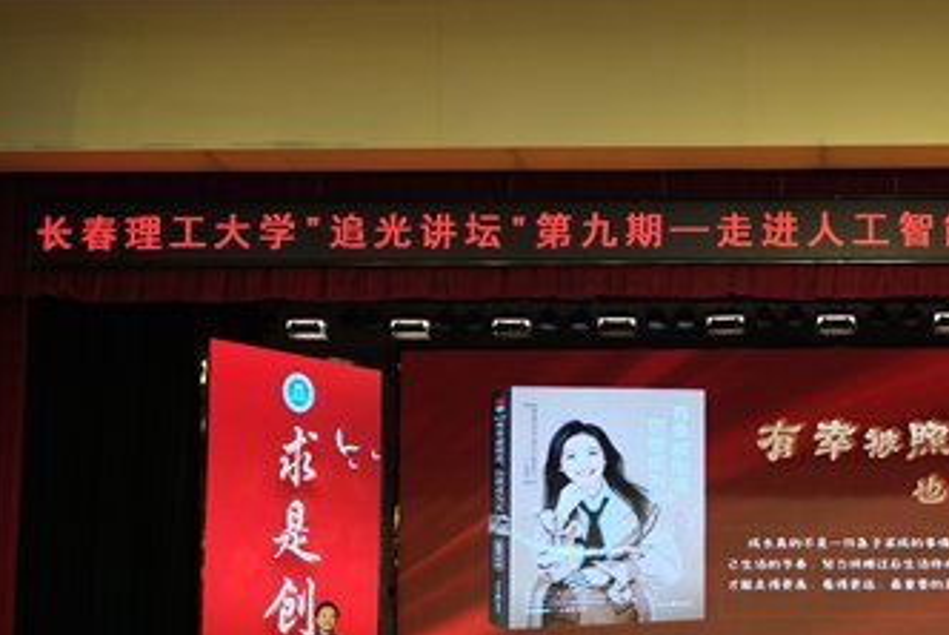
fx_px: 1952
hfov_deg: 26.5
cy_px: 546
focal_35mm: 74
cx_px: 823
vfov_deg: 18.2
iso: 640
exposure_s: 1/100
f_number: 4.4
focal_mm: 27.1
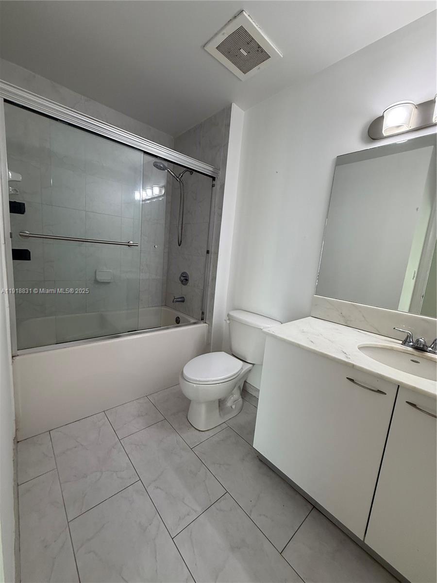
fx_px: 236
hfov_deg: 85.7
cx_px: 218
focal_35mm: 14
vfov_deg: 102.1
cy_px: 292
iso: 160
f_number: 2.2
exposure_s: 1/120
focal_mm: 2.22
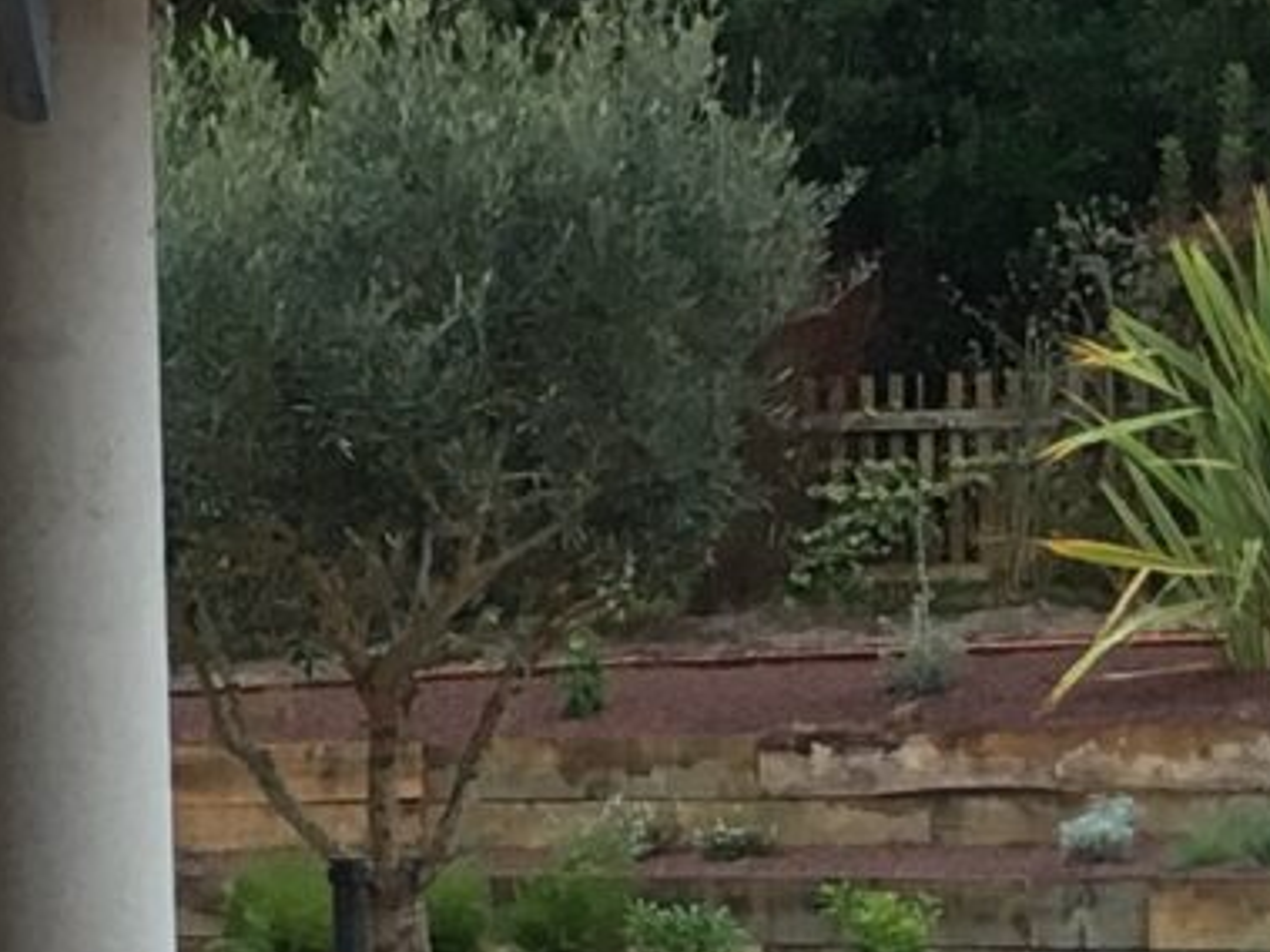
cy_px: 1006
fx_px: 7189
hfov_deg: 10.0
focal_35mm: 196
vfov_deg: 7.5
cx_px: 1159
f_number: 2.2
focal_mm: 4.15
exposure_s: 1/33
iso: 80
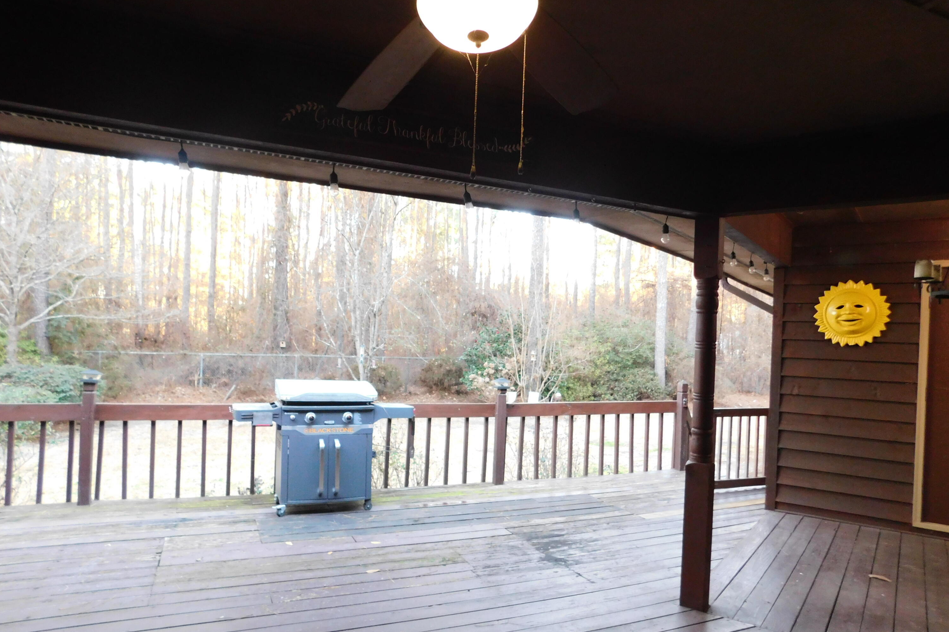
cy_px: 350
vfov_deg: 53.0
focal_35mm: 24
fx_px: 633
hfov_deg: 73.7
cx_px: 473
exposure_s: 1/15
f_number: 3
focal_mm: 4
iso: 400
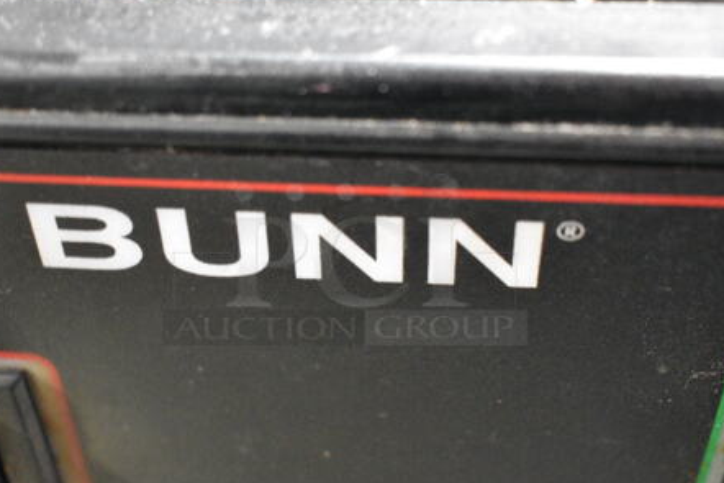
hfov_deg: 34.5
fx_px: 1167
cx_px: 346
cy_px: 259
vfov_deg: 23.4
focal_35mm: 58
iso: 6400
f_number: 4.2
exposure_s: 1/60
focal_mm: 28
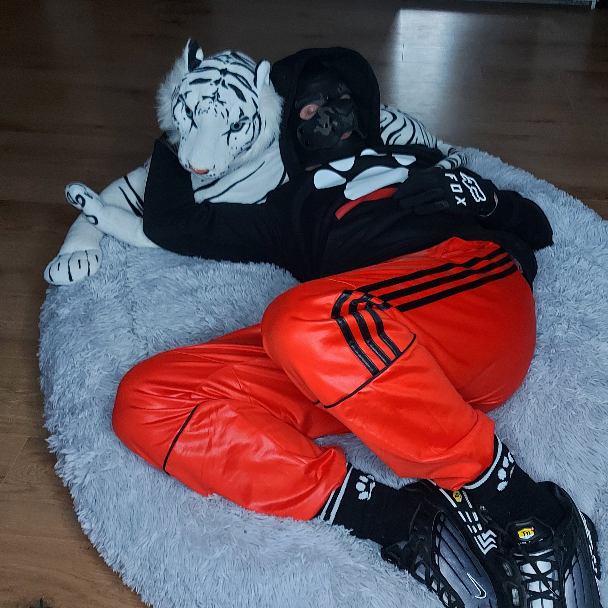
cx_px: 360
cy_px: 333
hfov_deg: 50.8
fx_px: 636
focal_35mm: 32
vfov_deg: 51.0
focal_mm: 5.23
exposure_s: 1/20
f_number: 1.8
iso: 640
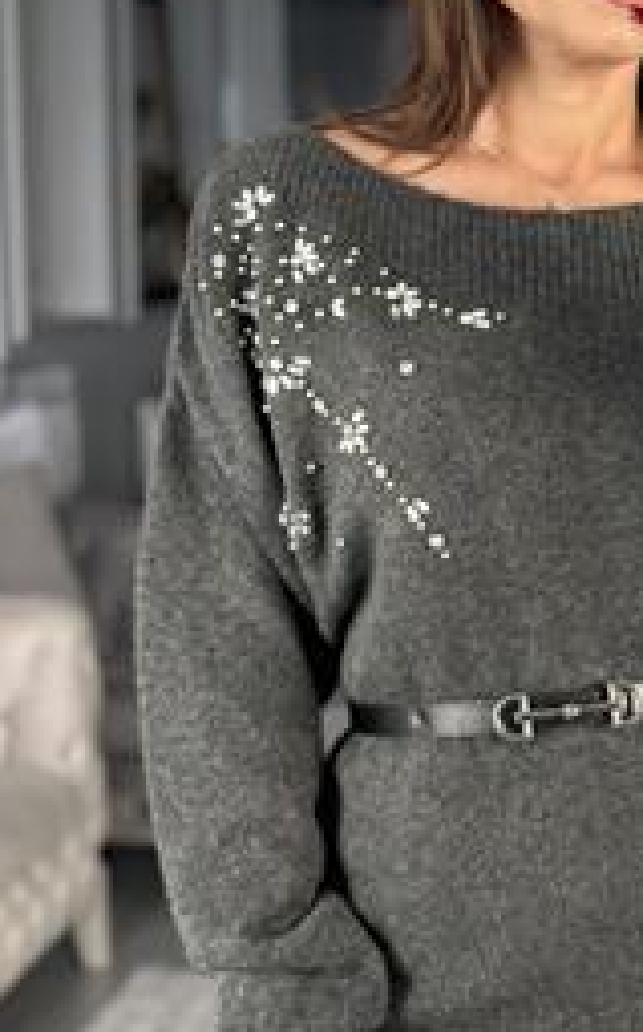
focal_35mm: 101
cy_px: 449
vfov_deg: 20.6
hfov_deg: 12.8
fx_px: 2837
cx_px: 594
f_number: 1.78
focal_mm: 6.86
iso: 125
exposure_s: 1/83
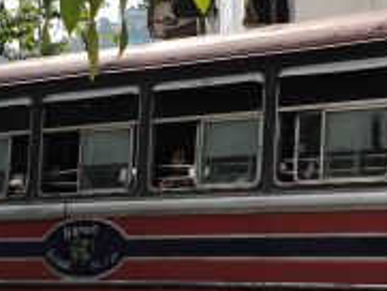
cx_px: 316
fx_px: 1287
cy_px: 171
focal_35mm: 115
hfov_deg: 17.0
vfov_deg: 12.9
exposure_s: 1/2000
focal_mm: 4.3
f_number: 2.4
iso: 50
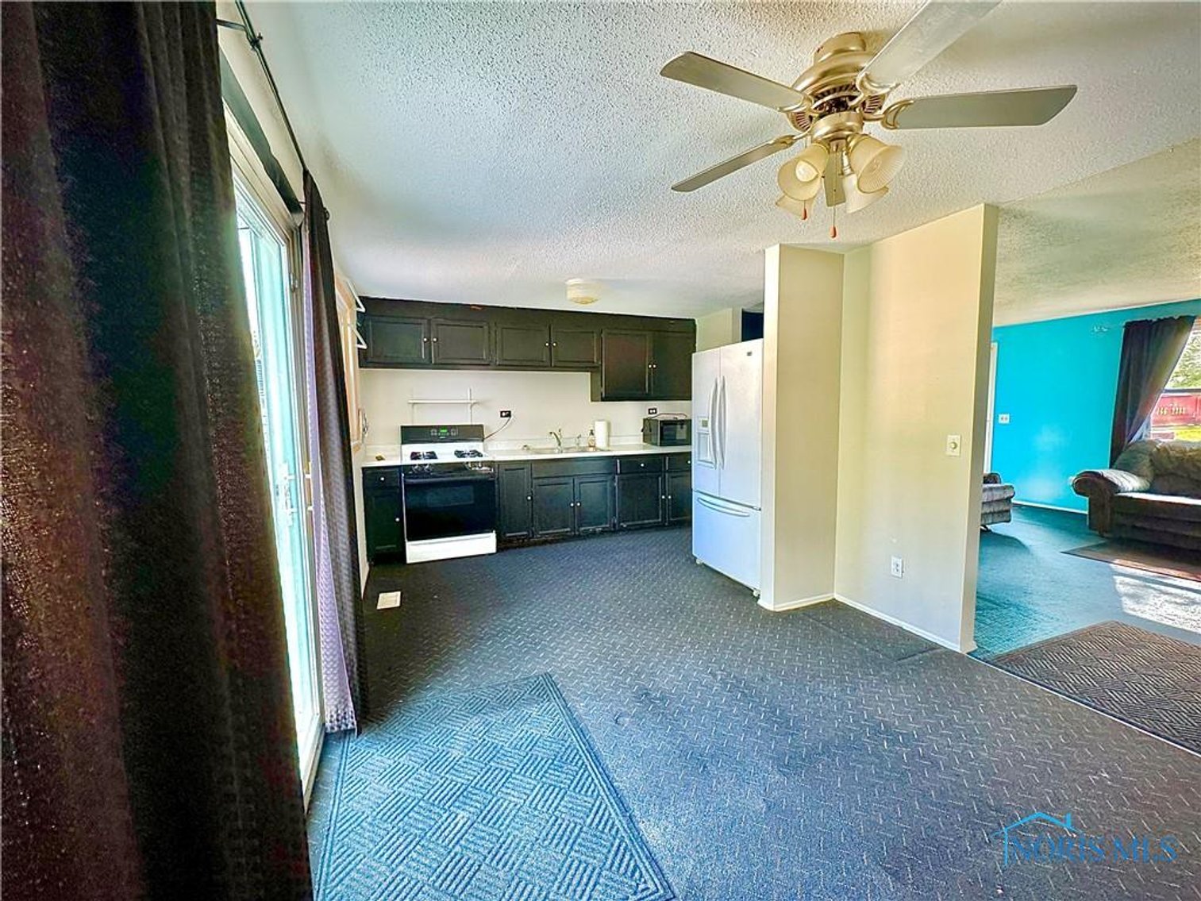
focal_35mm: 14
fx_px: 486
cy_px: 450
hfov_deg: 102.1
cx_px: 600
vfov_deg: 85.7
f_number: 2.2
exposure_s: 1/99
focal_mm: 2.22
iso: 320
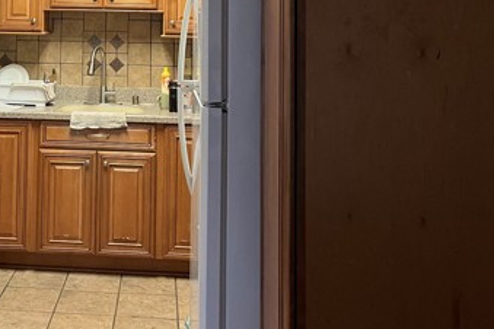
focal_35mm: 51
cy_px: -12
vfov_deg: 25.0
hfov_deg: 37.4
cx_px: 96
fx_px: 700
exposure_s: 1/60
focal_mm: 5.1
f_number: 1.6
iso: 400
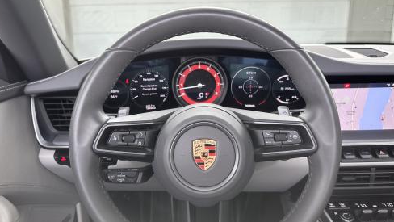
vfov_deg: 42.9
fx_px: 282
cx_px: 192
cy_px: 121
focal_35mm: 27
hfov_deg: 69.8
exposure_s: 1/162
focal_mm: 6.86
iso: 64
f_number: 1.78
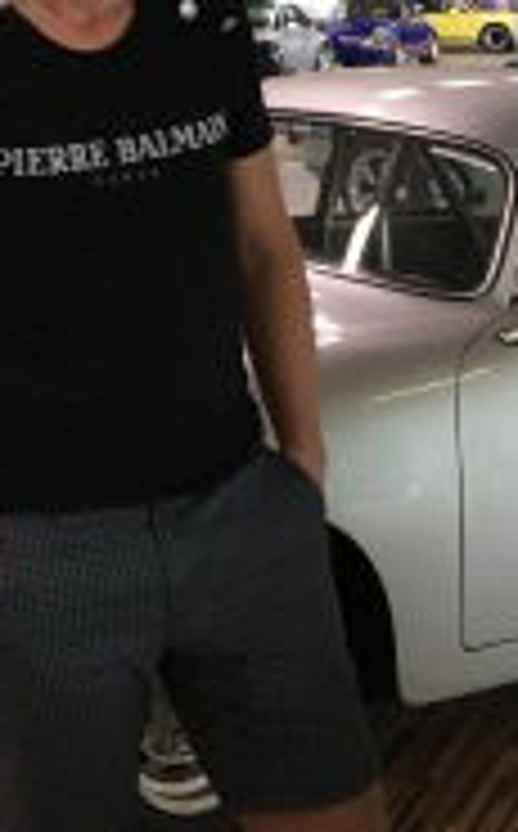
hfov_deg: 15.2
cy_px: 88
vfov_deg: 24.3
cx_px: -72
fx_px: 1882
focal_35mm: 83
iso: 200
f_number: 2.2
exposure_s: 1/33
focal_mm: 4.15
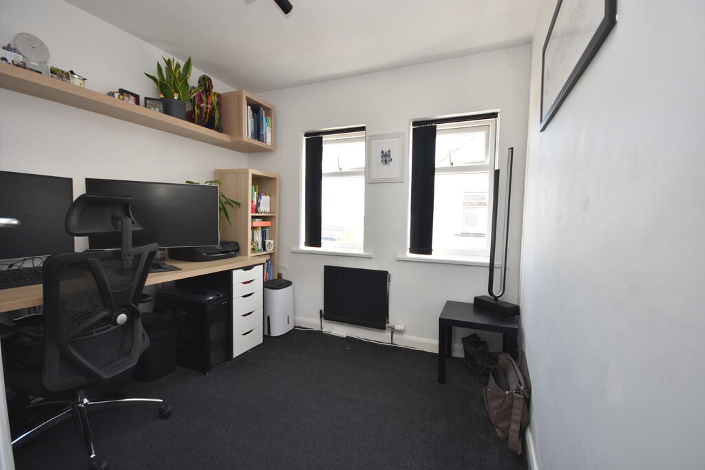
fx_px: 294
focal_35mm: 15
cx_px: 352
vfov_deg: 77.3
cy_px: 235
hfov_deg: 100.4
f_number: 4
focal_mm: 10
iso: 220
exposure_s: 1/60
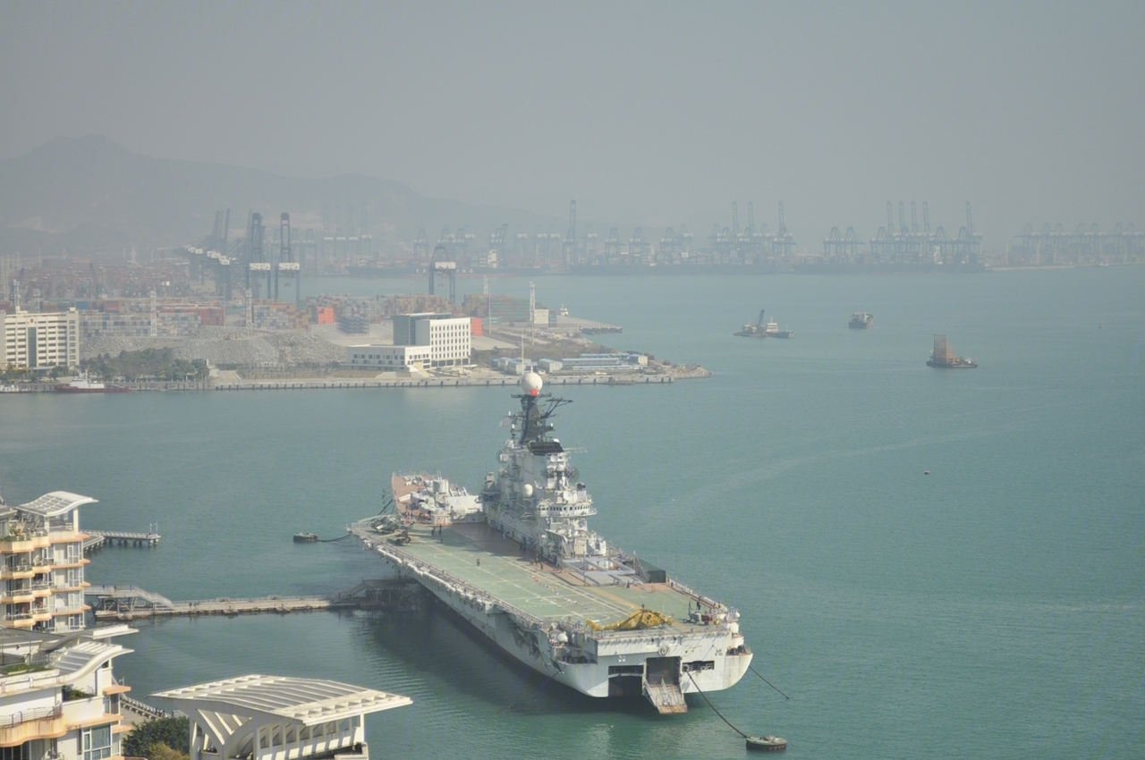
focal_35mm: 82
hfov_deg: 24.6
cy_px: 380
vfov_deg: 16.5
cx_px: 572
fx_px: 2621
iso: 320
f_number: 5.6
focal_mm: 55
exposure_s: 1/1600
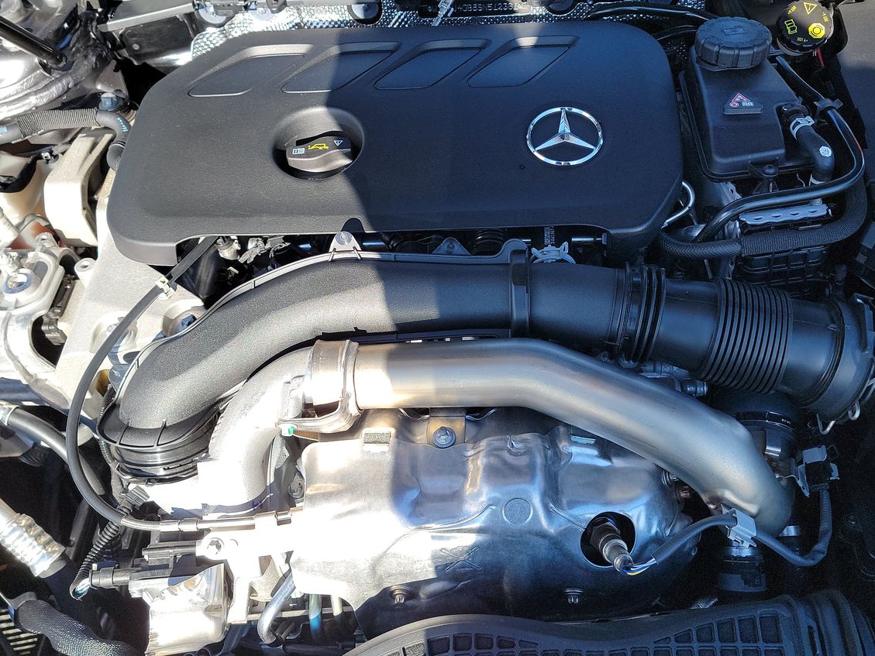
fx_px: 860
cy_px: 286
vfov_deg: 41.7
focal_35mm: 34
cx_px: 495
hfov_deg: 53.8
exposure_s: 1/212
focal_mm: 6.7
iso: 50
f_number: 1.8
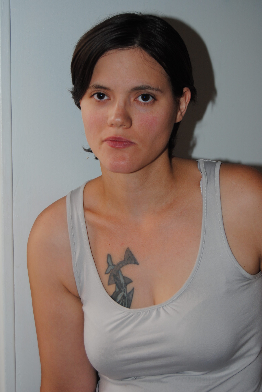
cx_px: 131
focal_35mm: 63
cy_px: 196
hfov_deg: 21.6
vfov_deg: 31.9
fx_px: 686
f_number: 5
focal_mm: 42
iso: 200
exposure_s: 1/60
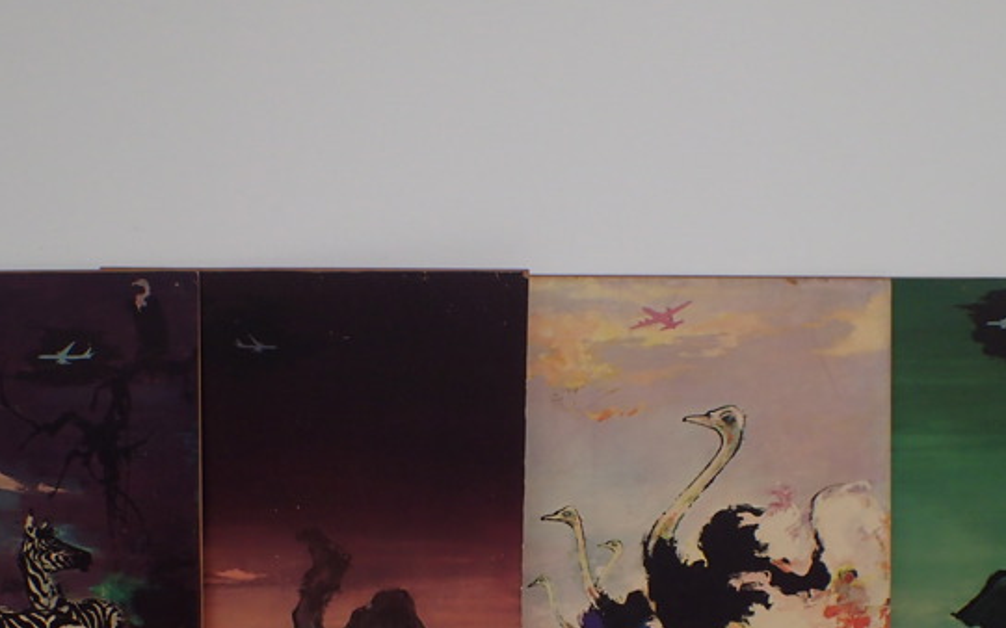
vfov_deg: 26.6
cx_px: 504
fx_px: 1288
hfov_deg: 42.7
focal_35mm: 47
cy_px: 546
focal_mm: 5.5
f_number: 2.3
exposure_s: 1/125
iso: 250
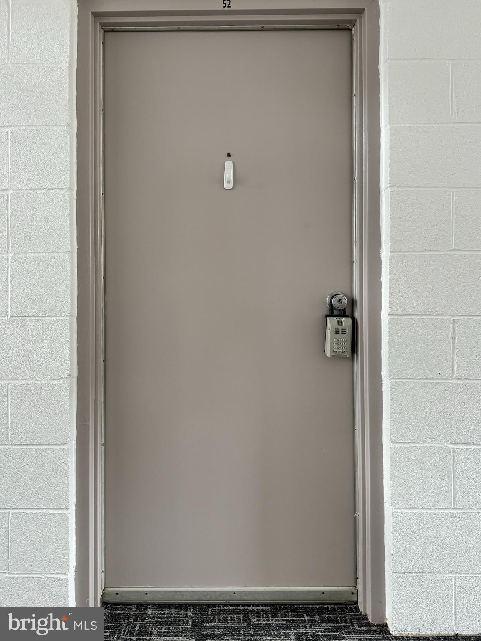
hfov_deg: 56.8
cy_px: 320
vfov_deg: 71.6
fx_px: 444
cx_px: 240
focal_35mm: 24
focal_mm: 6.76
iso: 160
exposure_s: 1/60
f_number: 1.78
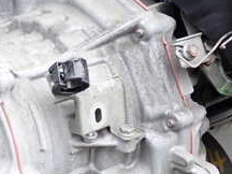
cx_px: -10
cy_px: 162
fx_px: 670
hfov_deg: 19.0
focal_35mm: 100
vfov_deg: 14.6
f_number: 2.5
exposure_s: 1/400
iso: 400
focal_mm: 6.37
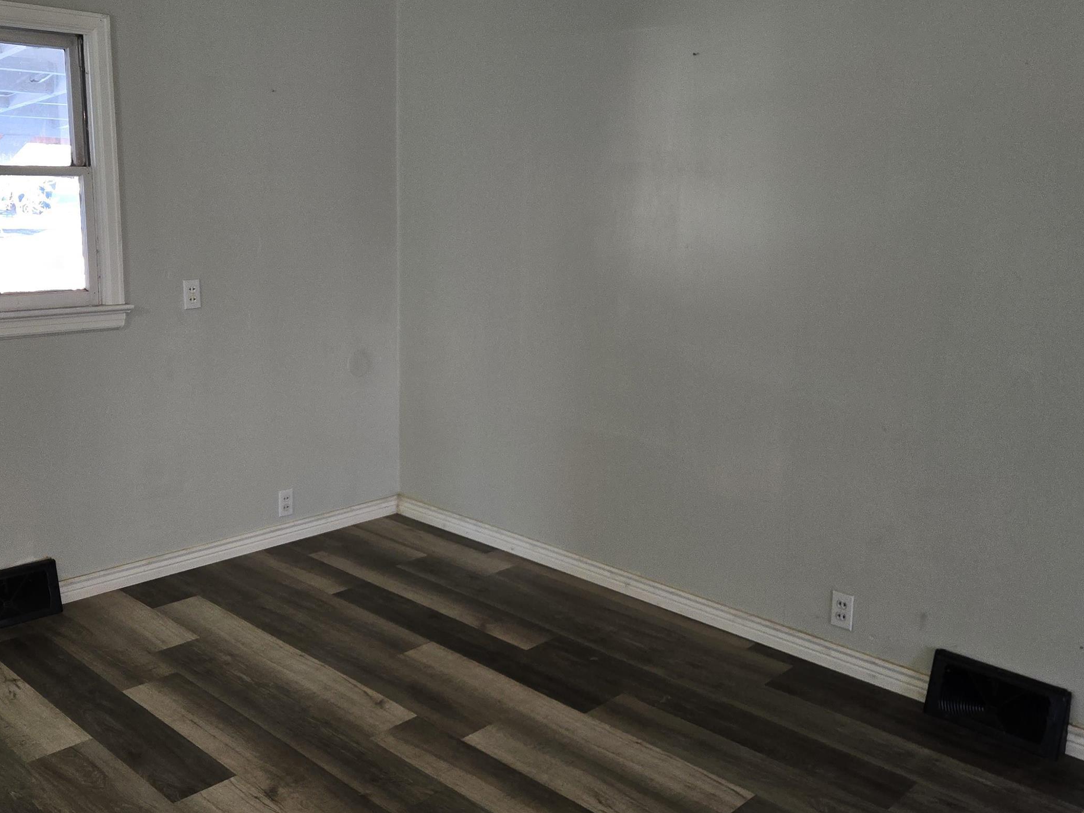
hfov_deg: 53.8
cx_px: 481
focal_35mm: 34
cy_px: 366
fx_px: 1065
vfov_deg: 41.8
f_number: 1.8
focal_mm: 5.4
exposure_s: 1/60
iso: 80
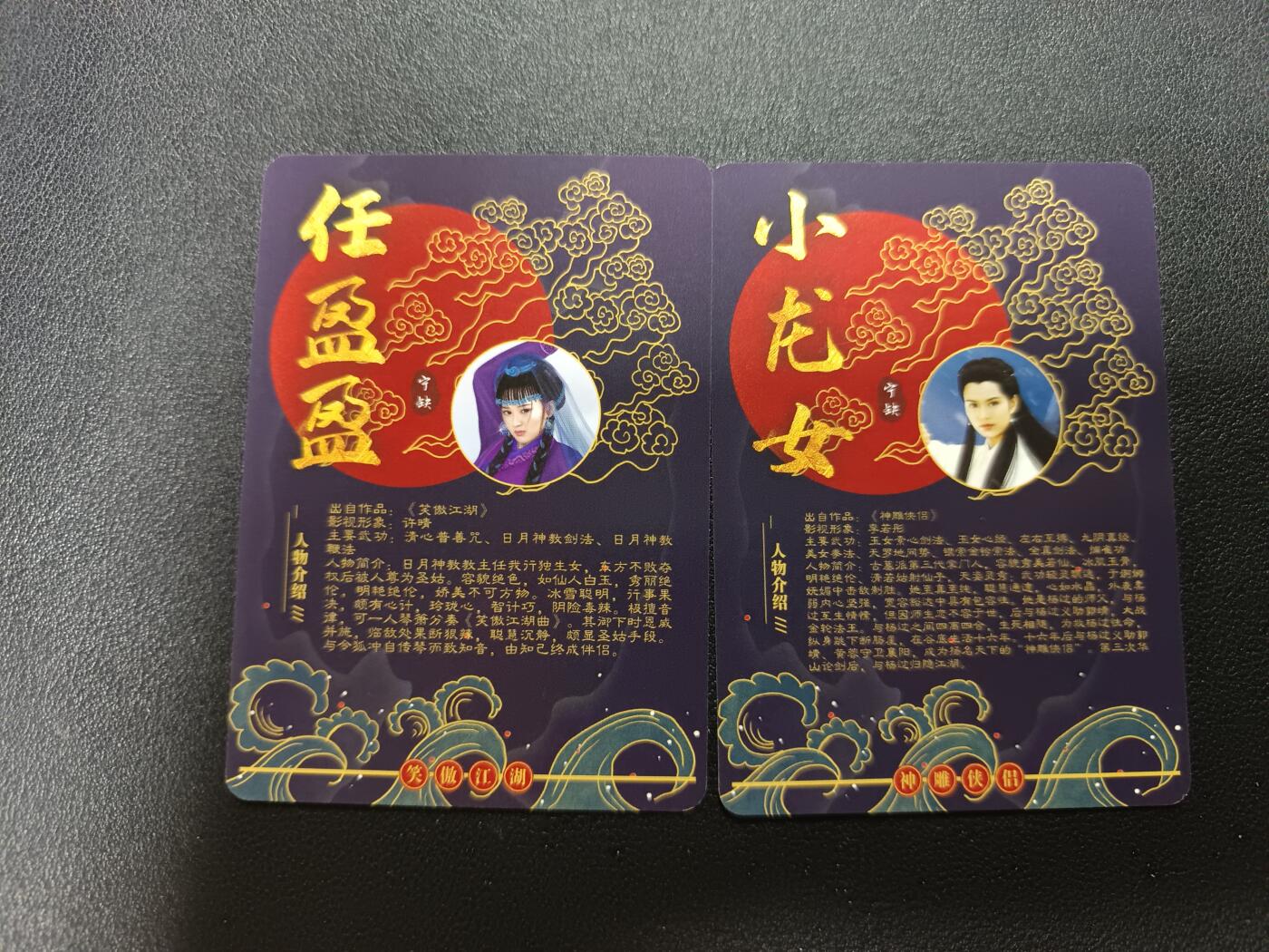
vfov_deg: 56.8
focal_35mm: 24
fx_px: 880
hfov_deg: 71.6
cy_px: 476
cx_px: 634
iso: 1442
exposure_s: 1/25
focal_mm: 5.31
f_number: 1.7
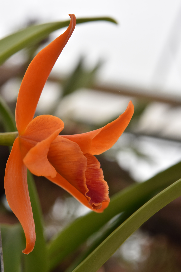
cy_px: 136
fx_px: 1188
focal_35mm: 158
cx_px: 90
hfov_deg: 8.7
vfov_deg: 13.0
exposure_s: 1/160
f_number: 11
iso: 450
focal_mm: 105
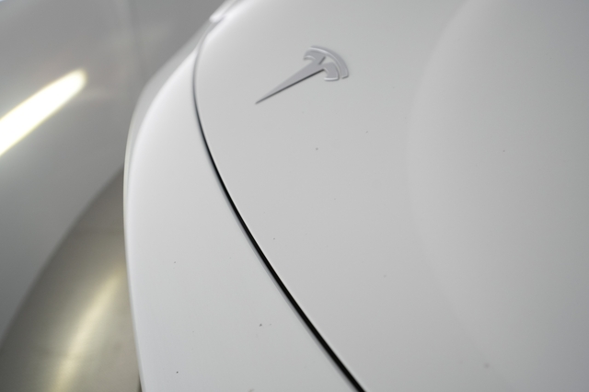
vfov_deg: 46.4
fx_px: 458
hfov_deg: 65.5
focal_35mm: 28
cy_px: 196
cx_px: 294
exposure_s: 1/100
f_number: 5
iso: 1000
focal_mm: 28
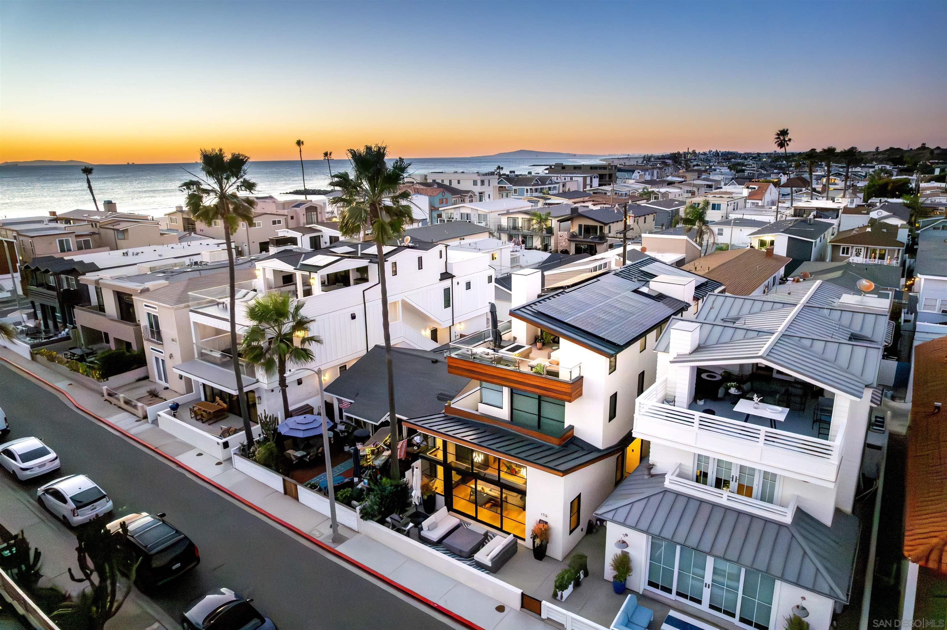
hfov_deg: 78.6
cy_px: 315
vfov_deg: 57.2
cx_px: 474
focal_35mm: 22
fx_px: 579
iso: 1910
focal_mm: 8.38
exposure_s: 1/160
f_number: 2.8
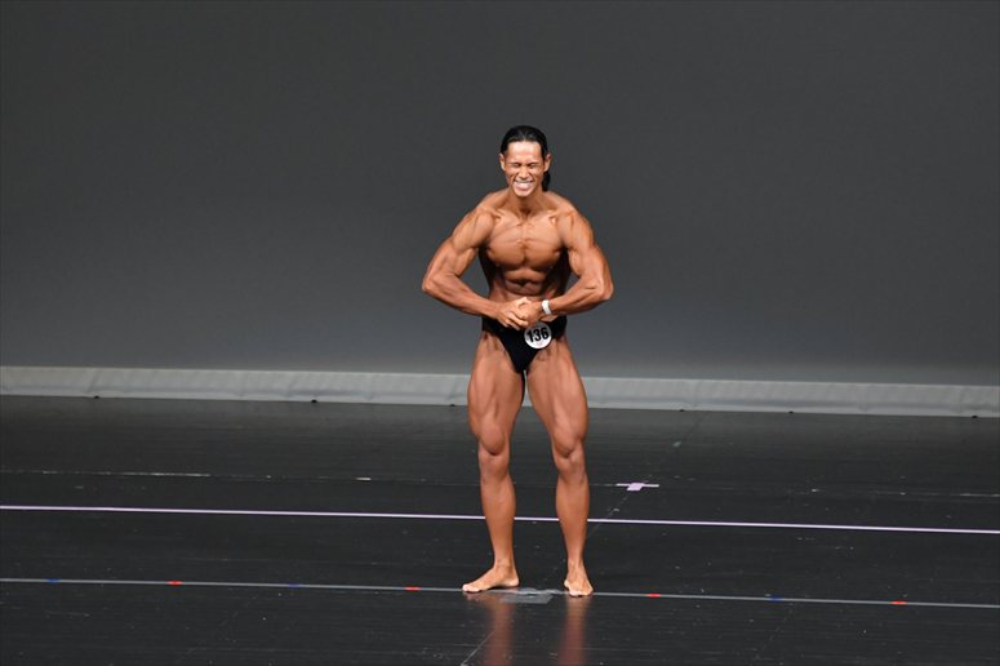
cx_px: 500
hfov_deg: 7.2
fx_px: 7913
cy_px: 333
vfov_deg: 4.8
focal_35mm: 285
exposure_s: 1/400
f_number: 5.6
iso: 4000
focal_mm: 190
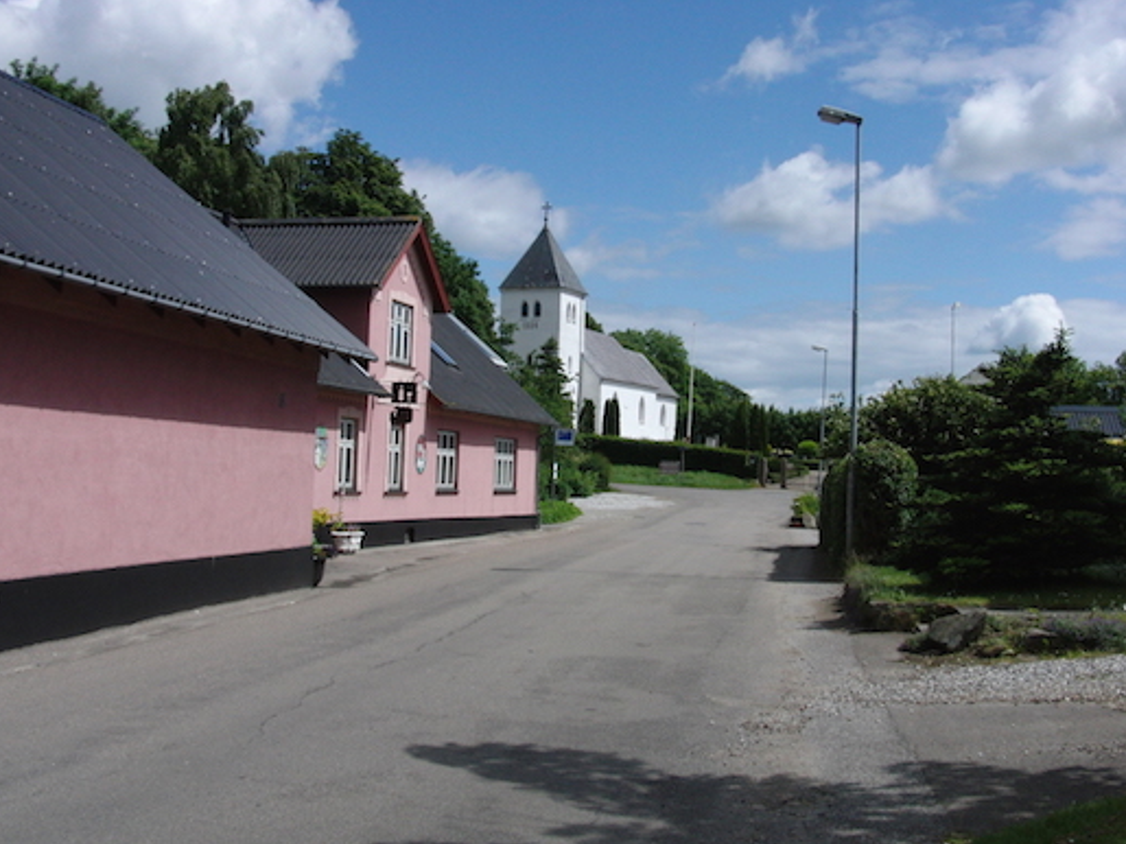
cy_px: 354
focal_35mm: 46
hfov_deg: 41.2
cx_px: 601
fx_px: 1496
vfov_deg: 31.4
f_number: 8.5
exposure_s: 1/400
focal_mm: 6.42
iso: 100
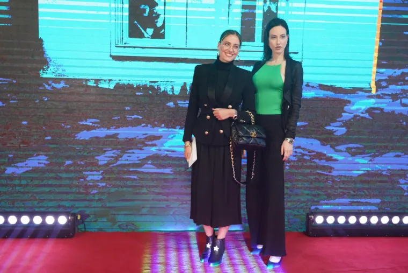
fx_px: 453
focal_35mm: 40
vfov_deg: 33.4
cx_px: 204
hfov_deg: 48.5
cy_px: 136
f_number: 4
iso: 2500
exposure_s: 1/250
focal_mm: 40
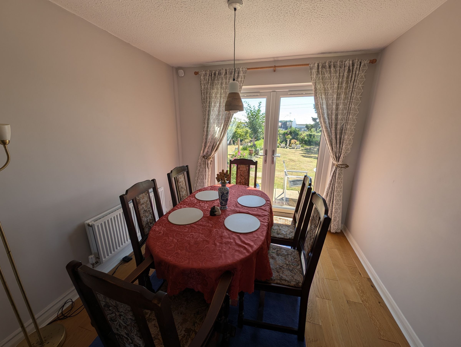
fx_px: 160
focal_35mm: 12
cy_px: 174
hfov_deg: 110.5
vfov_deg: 94.6
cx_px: 230
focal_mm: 2.23
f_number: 1.95
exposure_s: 1/712
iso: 40
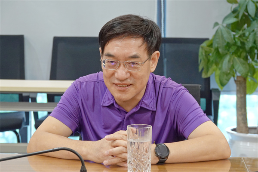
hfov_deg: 18.4
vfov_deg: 12.3
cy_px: 86
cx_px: 129
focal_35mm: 111
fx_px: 795
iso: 800
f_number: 4
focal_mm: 40.73
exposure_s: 1/40
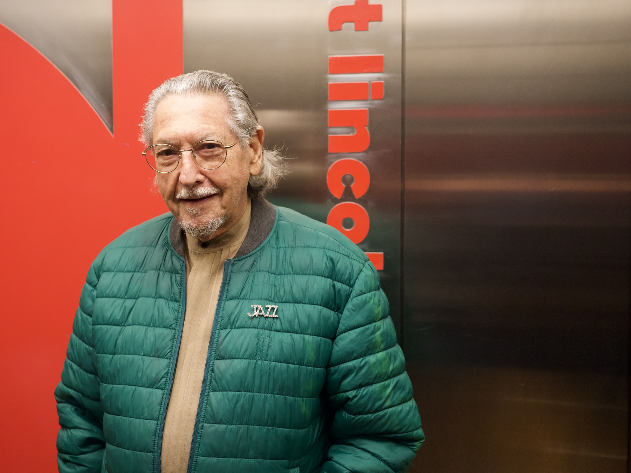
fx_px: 802
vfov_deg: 32.9
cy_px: 239
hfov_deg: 42.9
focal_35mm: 44
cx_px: 286
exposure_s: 1/160
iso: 5000
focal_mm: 40
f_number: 4
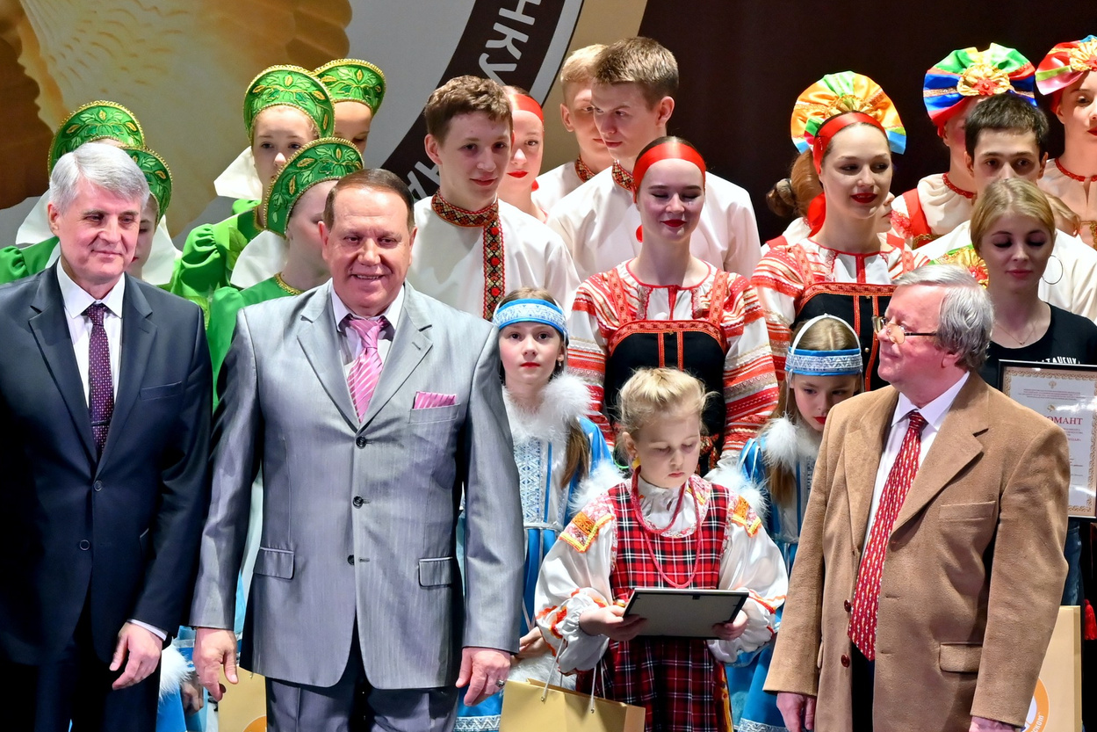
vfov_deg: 3.7
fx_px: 11245
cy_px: 581
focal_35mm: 369
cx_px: 91
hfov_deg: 5.6
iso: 800
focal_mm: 120
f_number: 5.6
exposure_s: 1/125
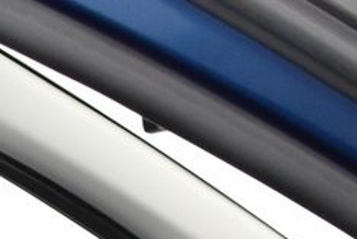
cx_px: -395
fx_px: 1837
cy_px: 770
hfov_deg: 10.1
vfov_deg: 6.6
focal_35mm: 185
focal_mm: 18
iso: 1250
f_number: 5.6
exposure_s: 1/8
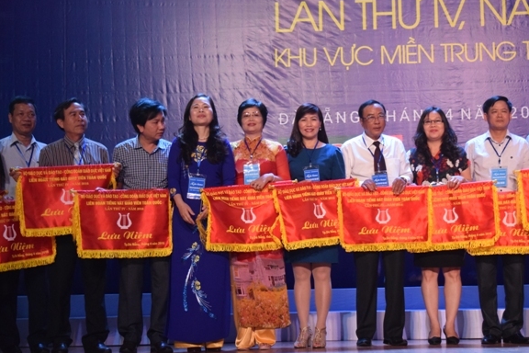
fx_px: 1029
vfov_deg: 19.5
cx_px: 293
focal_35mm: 70
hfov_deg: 28.8
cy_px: 177
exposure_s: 1/500
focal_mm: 42
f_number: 5
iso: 3200
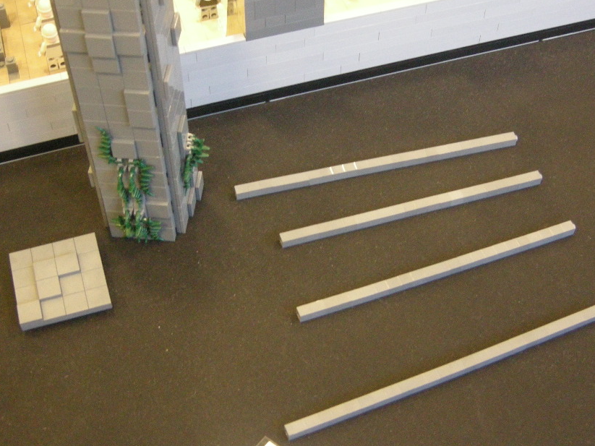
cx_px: 325
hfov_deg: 34.3
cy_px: 177
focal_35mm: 56
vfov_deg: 26.0
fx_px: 962
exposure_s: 1/8
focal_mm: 7.5
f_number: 2.7
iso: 450
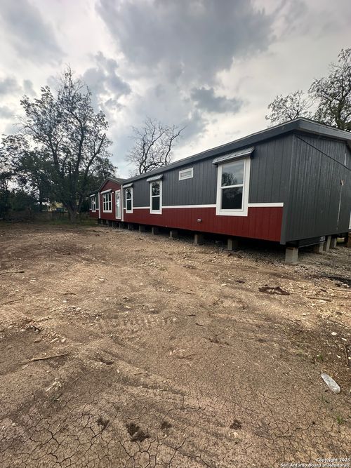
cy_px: 234
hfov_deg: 85.7
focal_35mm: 14
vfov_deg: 102.1
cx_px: 176
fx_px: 189
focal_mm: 2.22
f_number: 2.2
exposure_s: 1/467
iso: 40
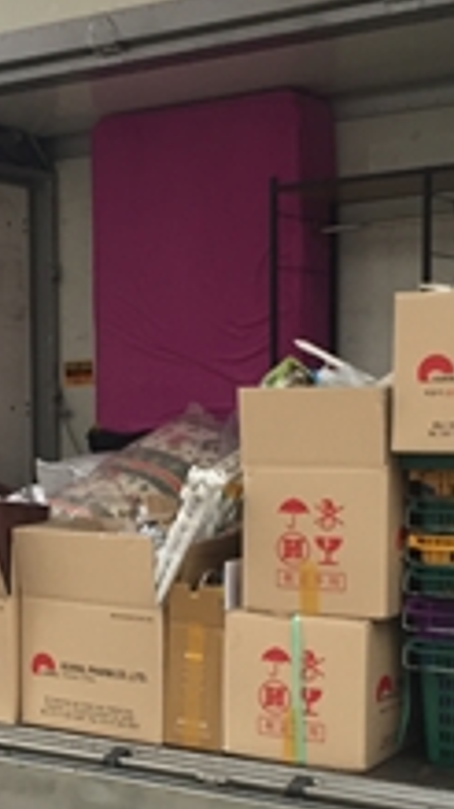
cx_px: 125
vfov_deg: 32.1
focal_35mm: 65
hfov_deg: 18.4
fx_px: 1393
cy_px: 539
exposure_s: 1/30
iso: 32
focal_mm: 4.15
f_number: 2.2
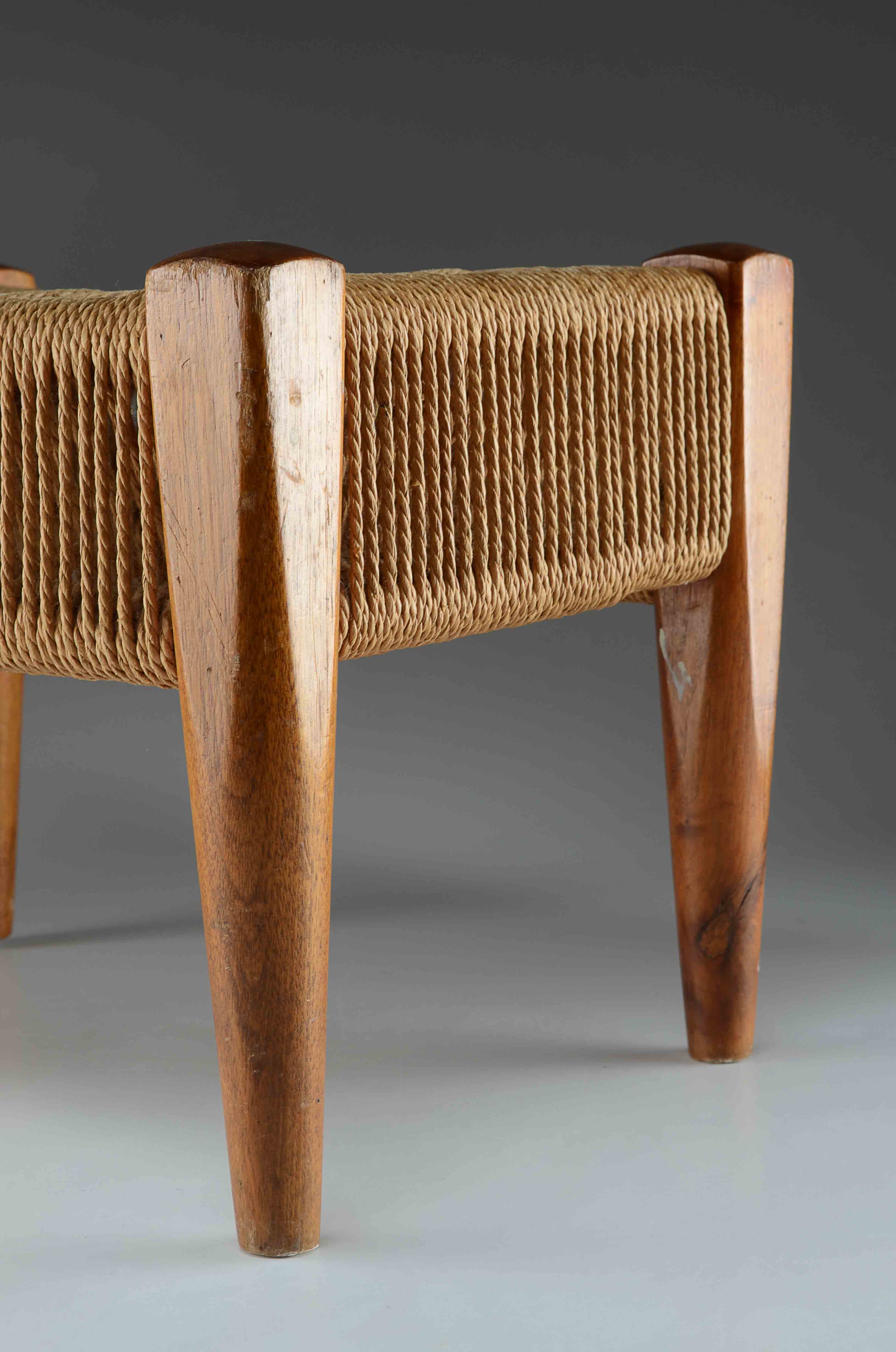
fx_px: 2925
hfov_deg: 17.4
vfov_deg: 26.0
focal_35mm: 78
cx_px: 448
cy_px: 676
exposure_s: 1/80
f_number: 13
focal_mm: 52
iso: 100
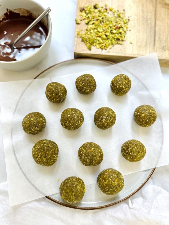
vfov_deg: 71.6
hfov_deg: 56.8
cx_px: 84
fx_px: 156
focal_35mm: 24
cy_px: 112
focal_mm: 6.86
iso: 250
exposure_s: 1/102
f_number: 1.78
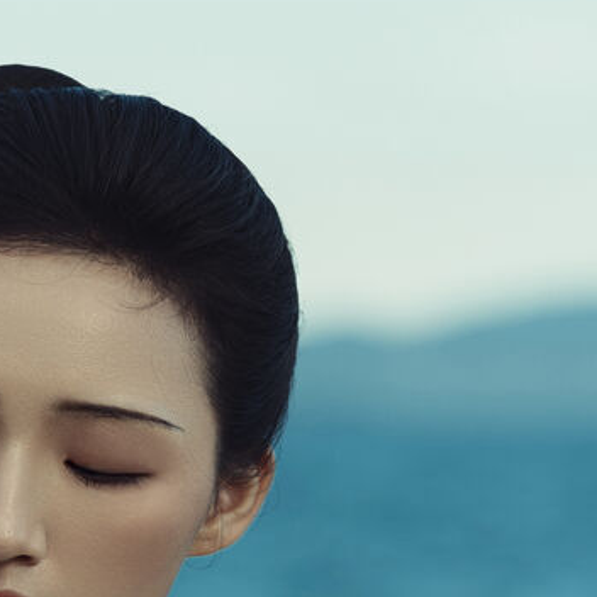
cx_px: -159
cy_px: 1161
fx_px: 7122
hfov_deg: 4.8
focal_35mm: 365
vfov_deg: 4.7
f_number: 2.8
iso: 100
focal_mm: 85
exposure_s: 1/800
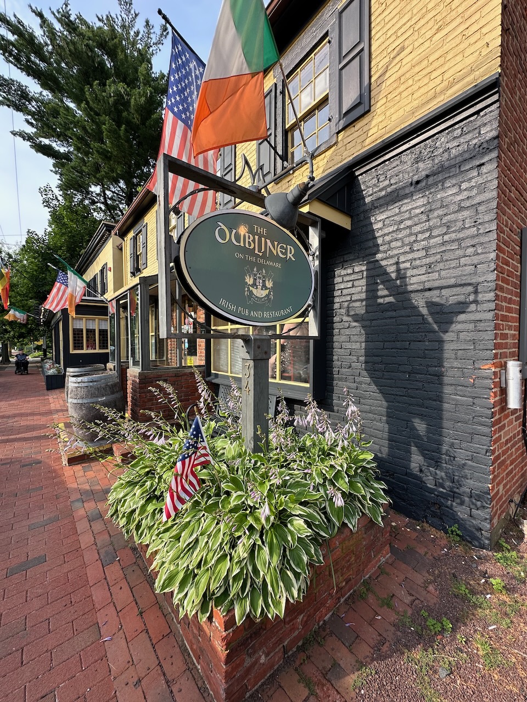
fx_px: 284
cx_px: 264
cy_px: 351
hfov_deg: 85.7
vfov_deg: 102.1
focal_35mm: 14
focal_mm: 2.22
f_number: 2.2
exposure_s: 1/392
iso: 40
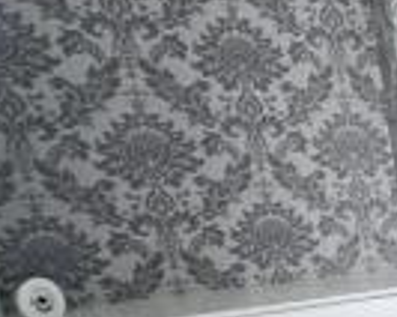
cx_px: 828
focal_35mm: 60
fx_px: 704
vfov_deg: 24.7
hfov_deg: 18.1
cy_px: 277
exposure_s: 1/84
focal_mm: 2.22
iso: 320
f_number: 2.2
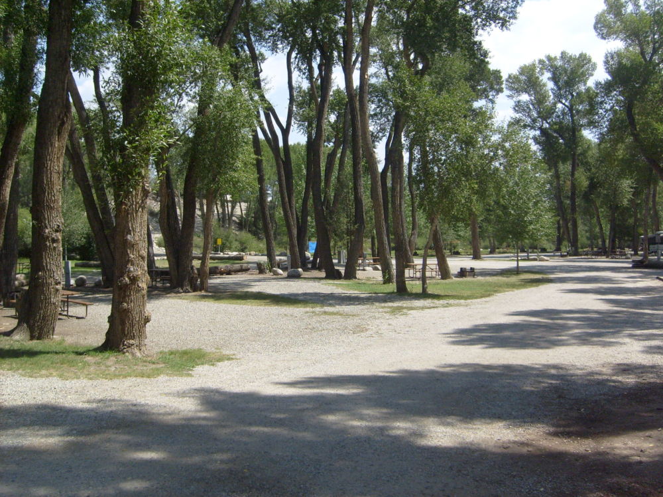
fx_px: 670
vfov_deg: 40.7
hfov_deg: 52.6
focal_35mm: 35
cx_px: 332
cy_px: 248
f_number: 7.1
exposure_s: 1/250
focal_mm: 5.8
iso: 80
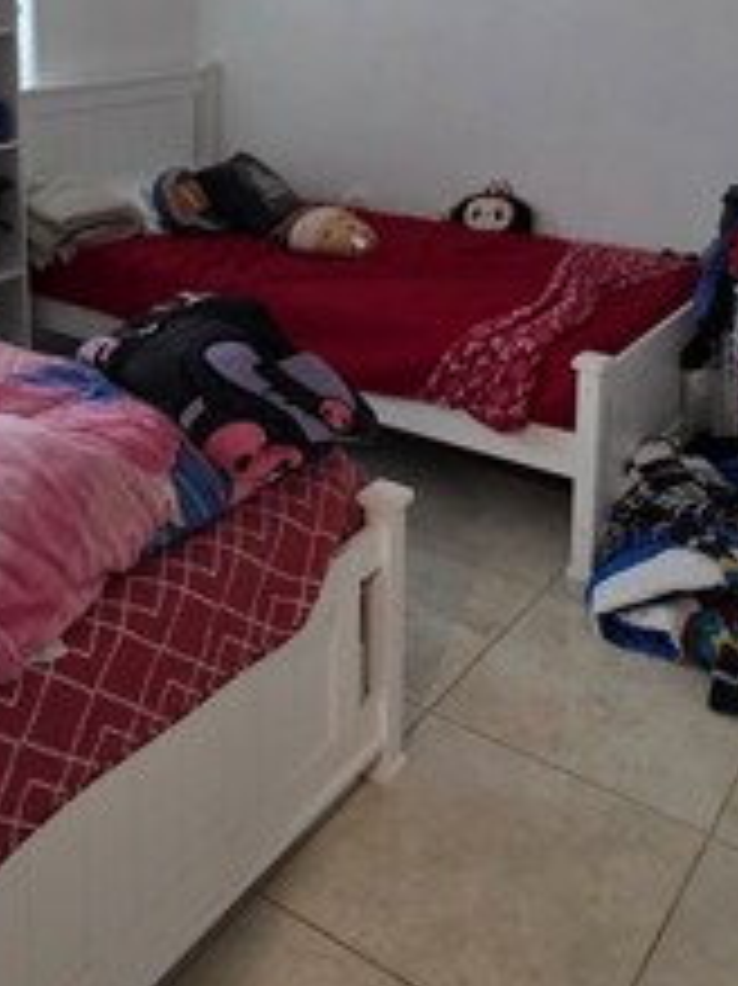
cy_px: 135
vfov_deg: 45.3
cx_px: 292
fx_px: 1081
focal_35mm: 38
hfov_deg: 37.5
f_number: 1.9
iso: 640
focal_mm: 2.2
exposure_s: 1/60
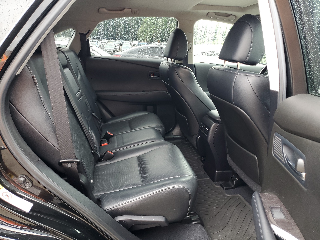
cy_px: 120
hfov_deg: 67.3
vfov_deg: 53.1
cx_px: 160
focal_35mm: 26
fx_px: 240
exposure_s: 1/60.2
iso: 68
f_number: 1.5
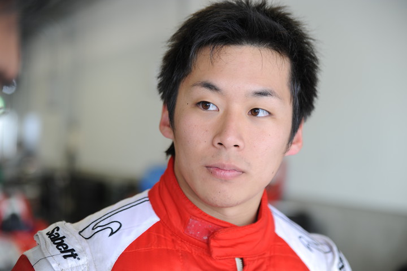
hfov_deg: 27.0
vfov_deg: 18.2
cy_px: 136
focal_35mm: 75
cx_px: 204
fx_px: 848
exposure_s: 1/30
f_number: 2.8
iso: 200
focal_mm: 75
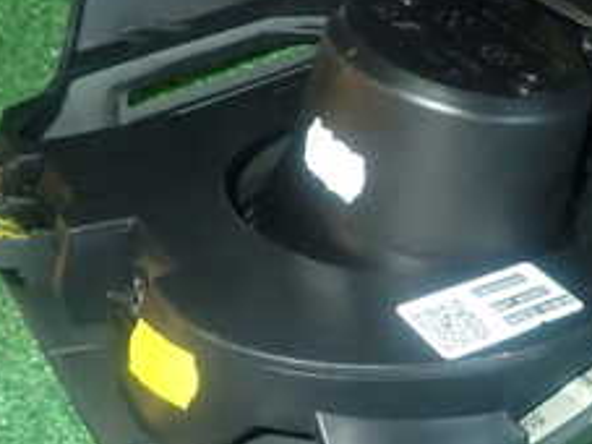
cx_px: 368
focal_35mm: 66
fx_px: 1128
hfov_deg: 29.3
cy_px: 133
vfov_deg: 22.1
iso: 800
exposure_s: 1/30
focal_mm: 4.5
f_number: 5.6
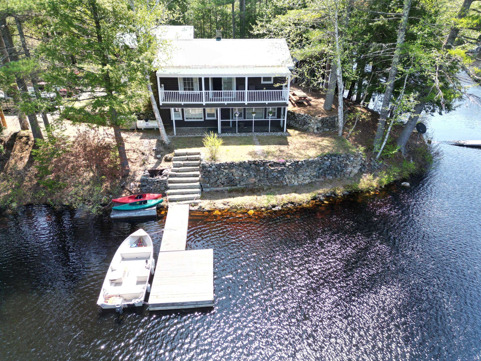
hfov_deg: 71.6
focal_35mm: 24
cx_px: 240
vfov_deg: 56.8
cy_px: 180
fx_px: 333
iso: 100
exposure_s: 1/500
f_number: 1.7
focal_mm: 6.72
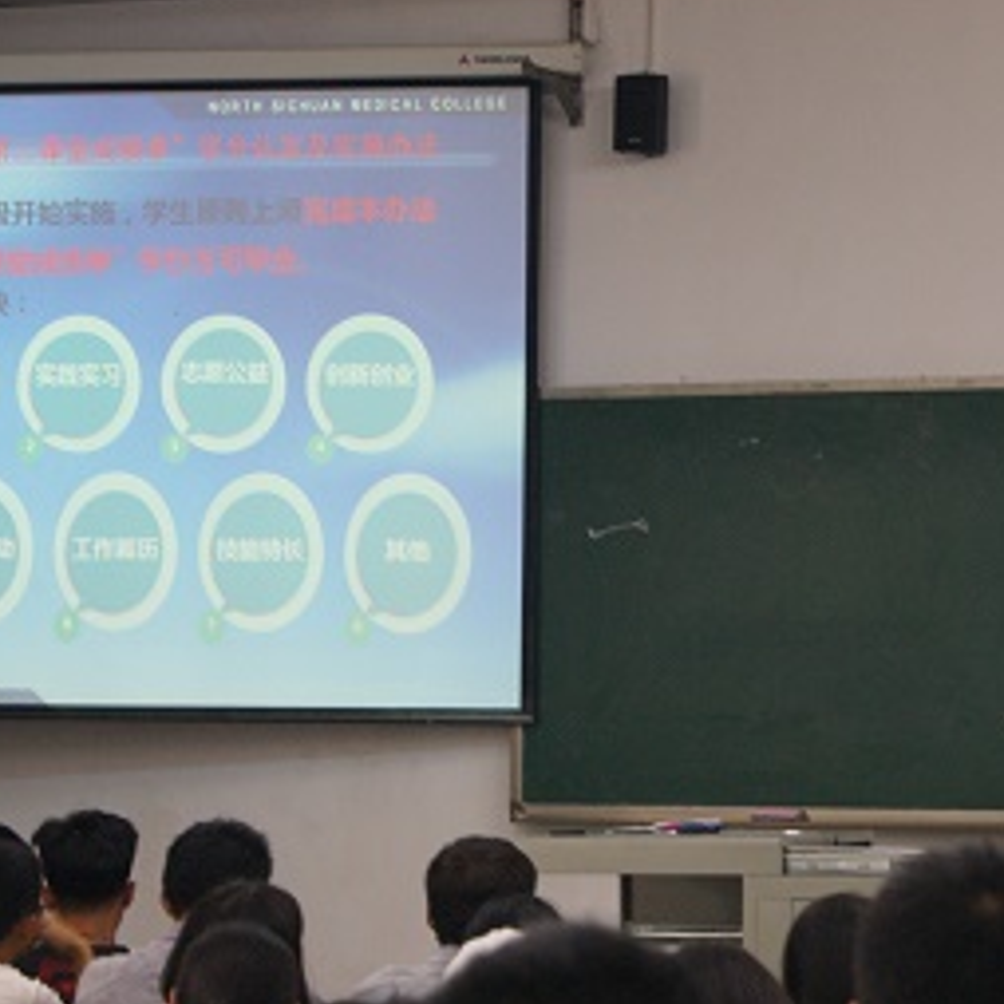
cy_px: 609
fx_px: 4523
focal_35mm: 138
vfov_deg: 12.7
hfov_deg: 12.6
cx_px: 751
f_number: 5.6
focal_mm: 55
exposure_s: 1/13
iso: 400
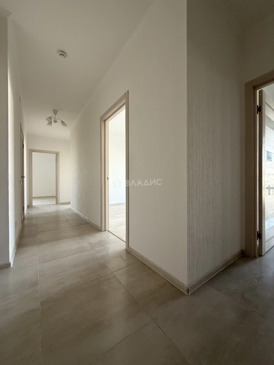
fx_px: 148
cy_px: 182
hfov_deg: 85.7
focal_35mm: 14
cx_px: 137
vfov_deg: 102.1
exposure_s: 1/99
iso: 200
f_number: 2.2
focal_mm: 2.22
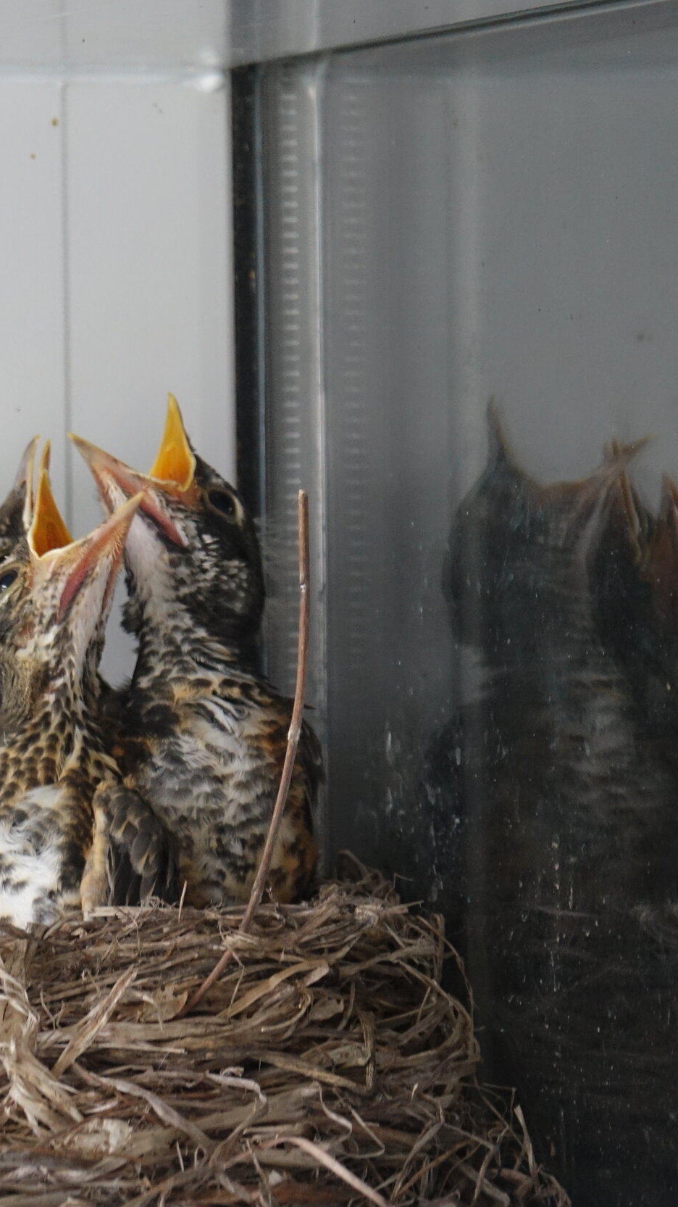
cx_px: 78
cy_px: 604
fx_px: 30185
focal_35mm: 944
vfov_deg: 2.3
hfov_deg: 1.3
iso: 800
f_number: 4
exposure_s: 1/100
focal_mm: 220
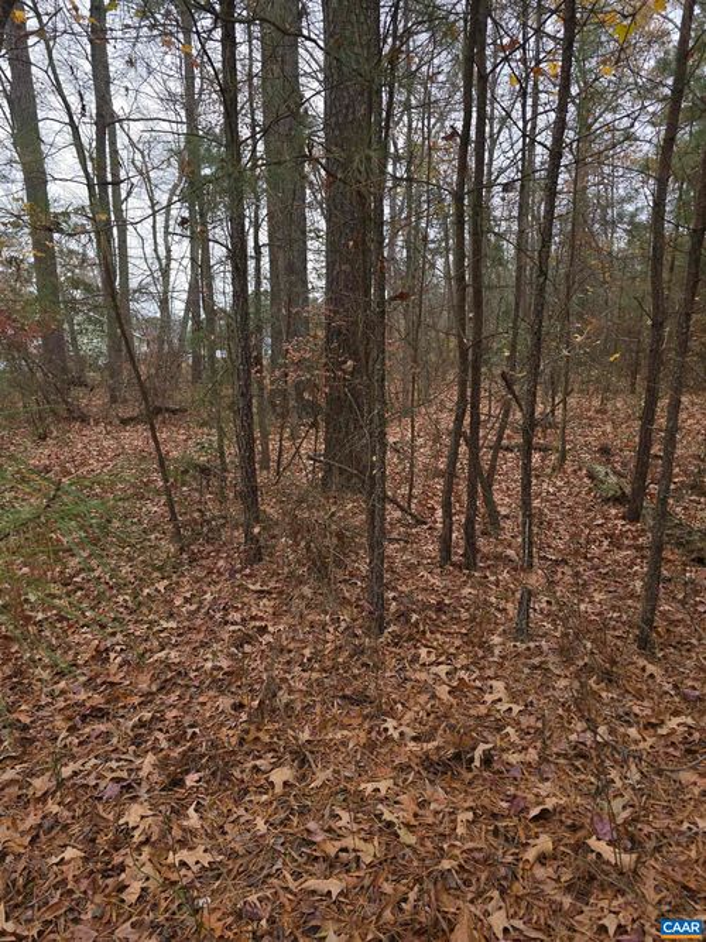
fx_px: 626
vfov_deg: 73.9
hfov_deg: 58.9
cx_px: 353
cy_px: 471
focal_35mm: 23
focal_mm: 6.3
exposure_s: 1/60
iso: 16
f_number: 1.7
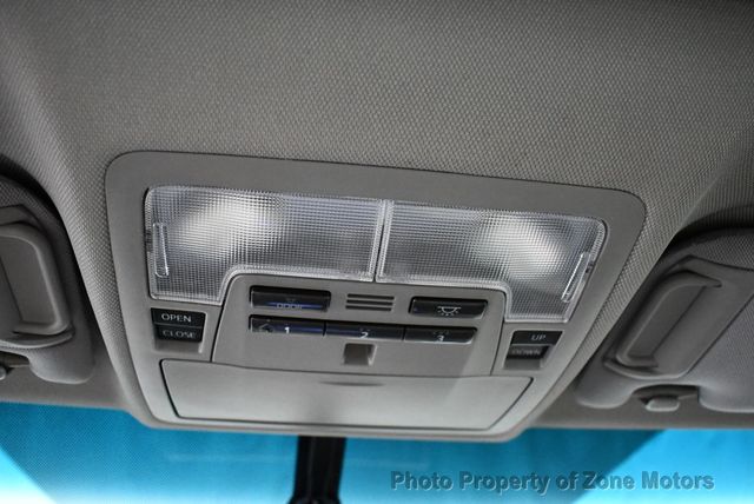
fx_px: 755
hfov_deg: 53.1
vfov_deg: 36.9
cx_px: 377
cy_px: 252
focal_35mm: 36
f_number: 3.5
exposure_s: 1/60
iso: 3200
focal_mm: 18
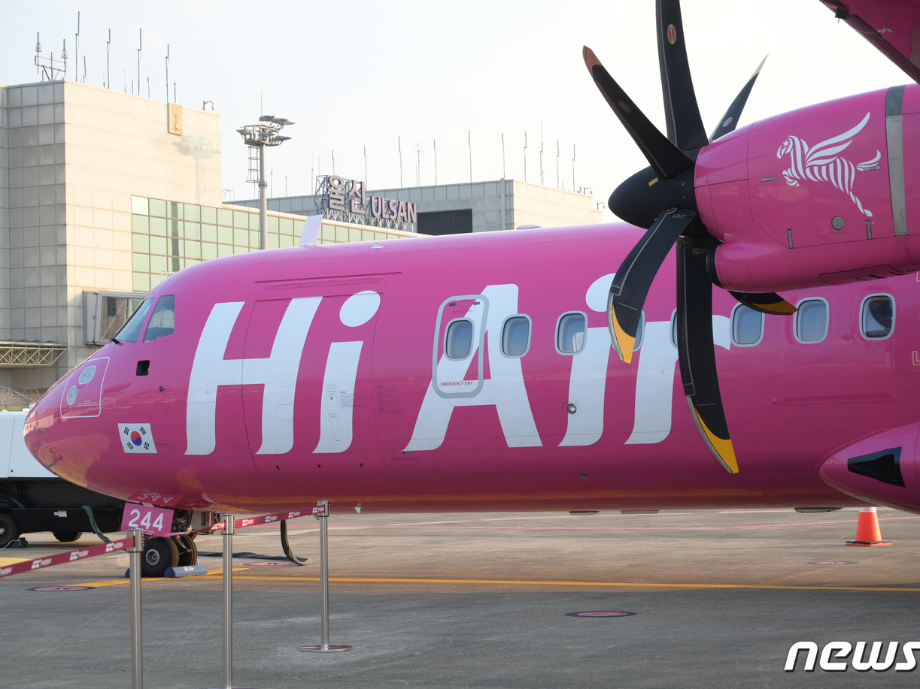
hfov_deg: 25.3
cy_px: 347
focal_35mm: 77
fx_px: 2046
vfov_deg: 19.1
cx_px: 478
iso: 640
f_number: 5.6
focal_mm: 70
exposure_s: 1/500
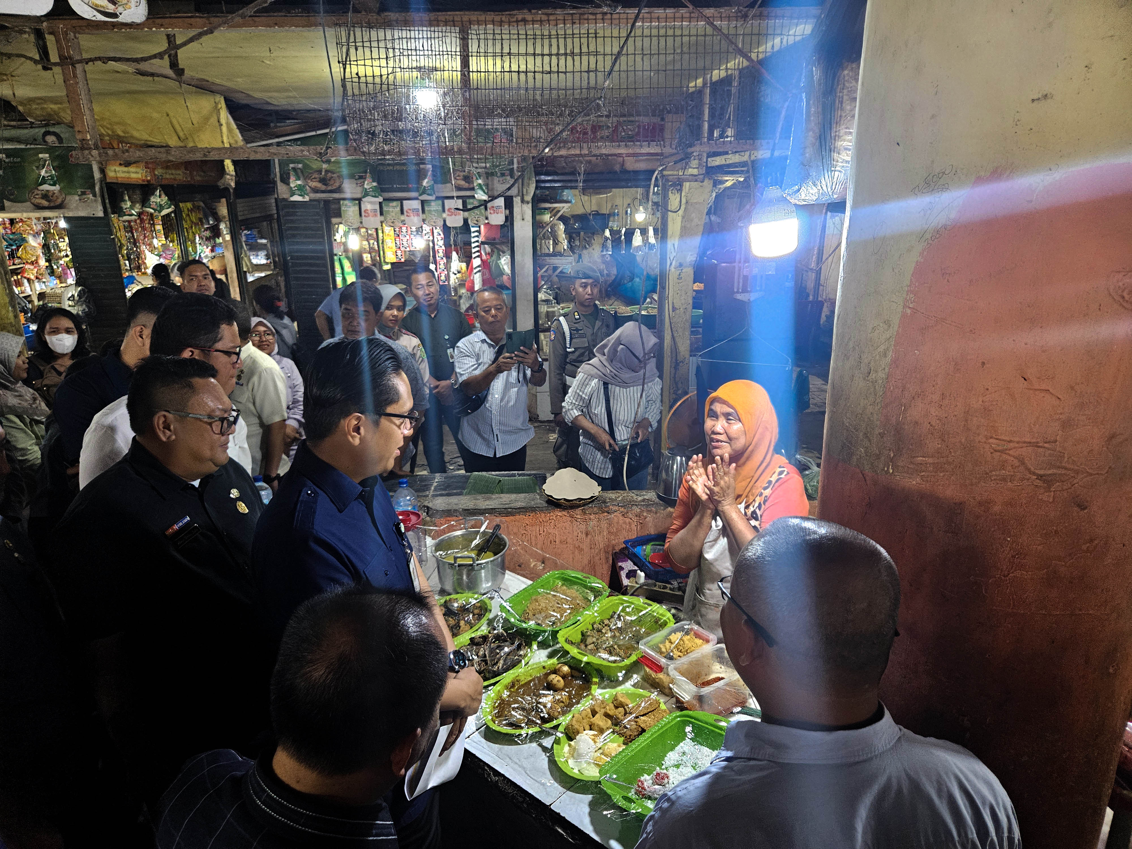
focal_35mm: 23
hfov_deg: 73.9
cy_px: 424
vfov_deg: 58.9
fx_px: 752
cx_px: 566
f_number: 1.8
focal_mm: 5.4
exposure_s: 1/100
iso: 800
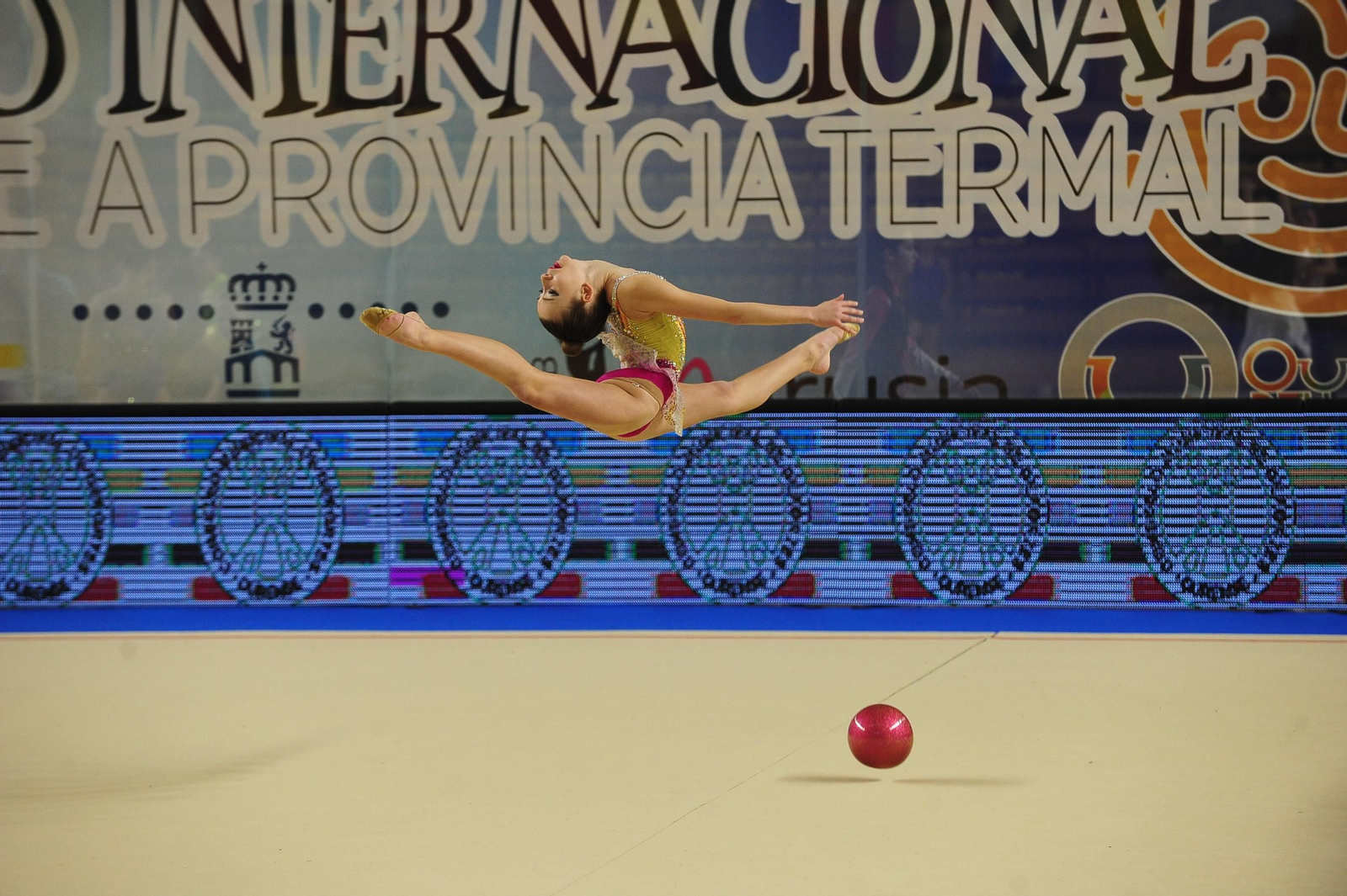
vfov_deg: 8.8
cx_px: 674
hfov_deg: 13.3
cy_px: 448
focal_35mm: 155
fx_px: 5796
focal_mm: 155
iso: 2500
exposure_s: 1/800
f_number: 4.5
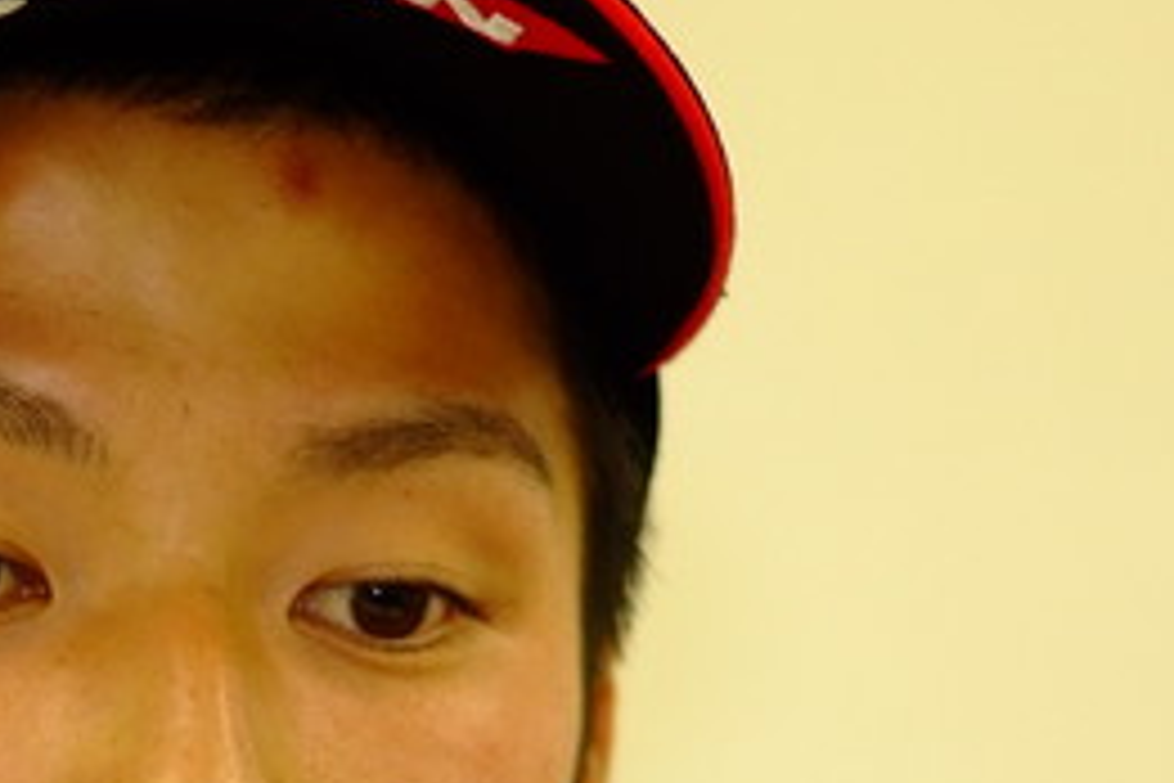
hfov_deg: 2.8
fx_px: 24261
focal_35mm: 744
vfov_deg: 1.8
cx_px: 81
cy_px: 850
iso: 800
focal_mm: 180
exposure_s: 1/125
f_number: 2.8
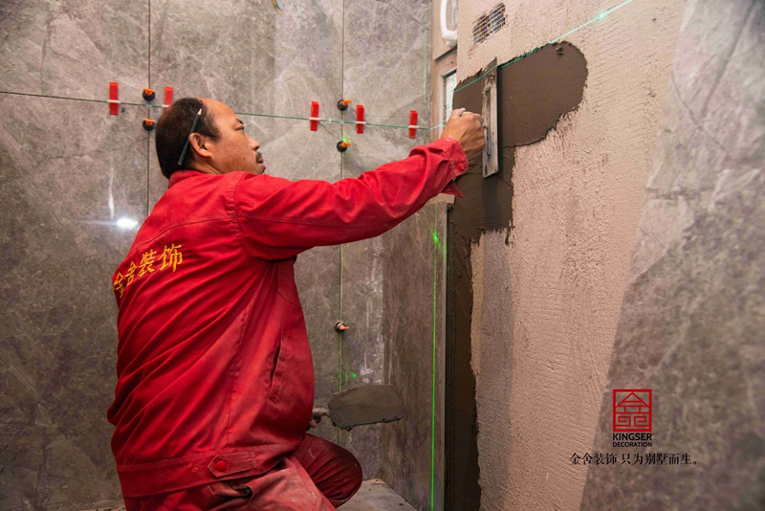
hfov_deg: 55.8
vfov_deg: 38.9
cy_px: 256
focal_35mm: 34
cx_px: 382
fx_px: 723
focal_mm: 34
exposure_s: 1/125
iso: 1000
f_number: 4.5
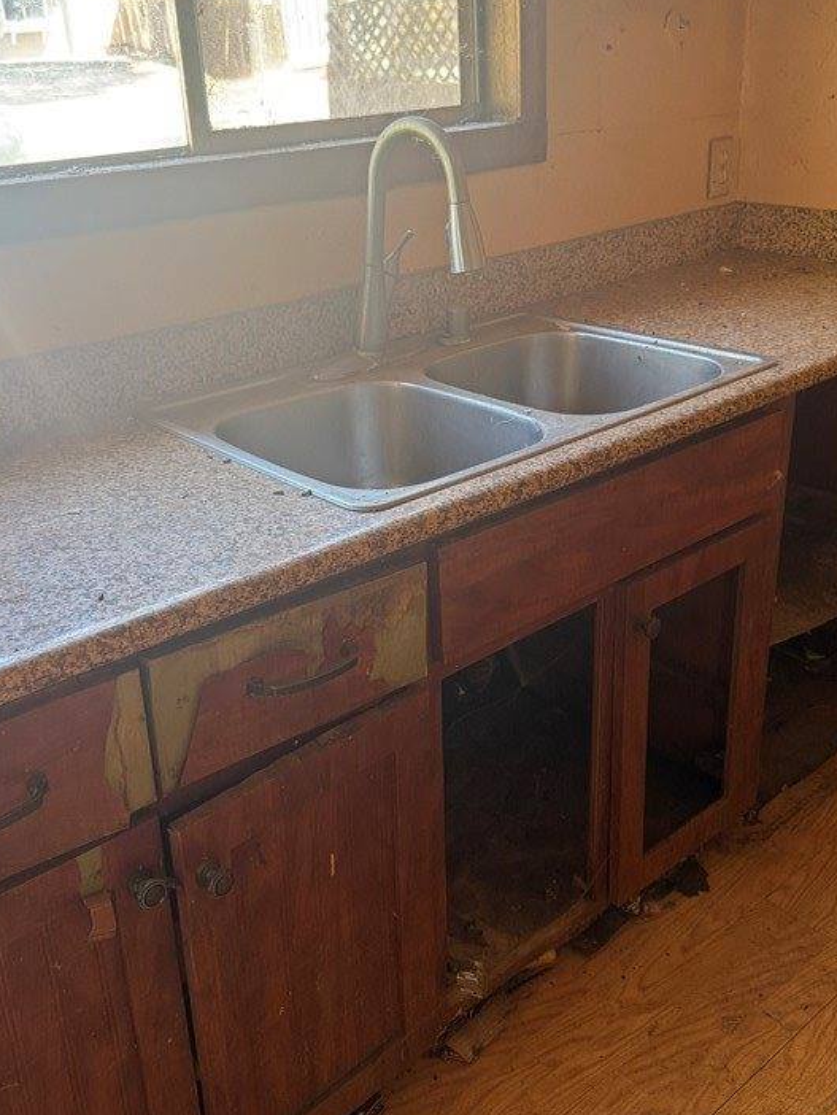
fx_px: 1128
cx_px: 392
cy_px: 519
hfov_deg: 40.7
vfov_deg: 52.6
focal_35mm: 35
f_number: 1.78
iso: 200
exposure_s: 1/86
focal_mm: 6.76
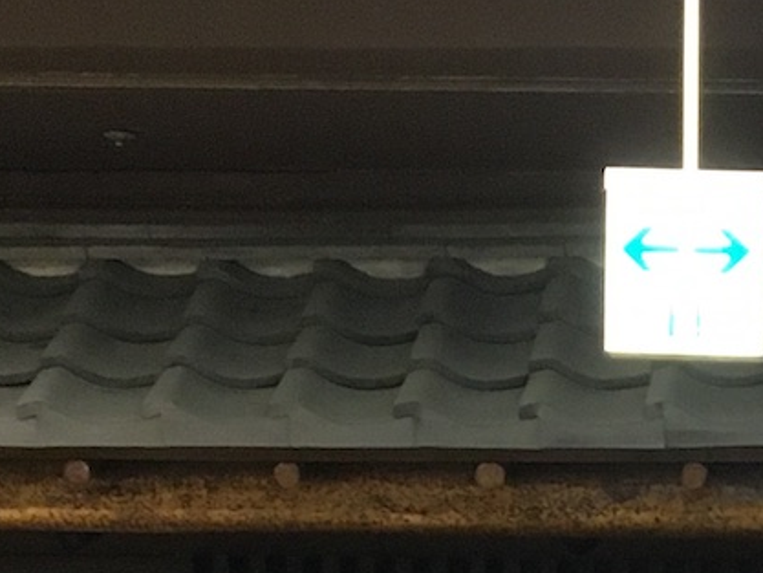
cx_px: 902
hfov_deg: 13.8
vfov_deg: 9.7
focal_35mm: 139
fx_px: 3065
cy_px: 1278
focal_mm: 4.15
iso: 160
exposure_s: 1/30
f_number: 2.2
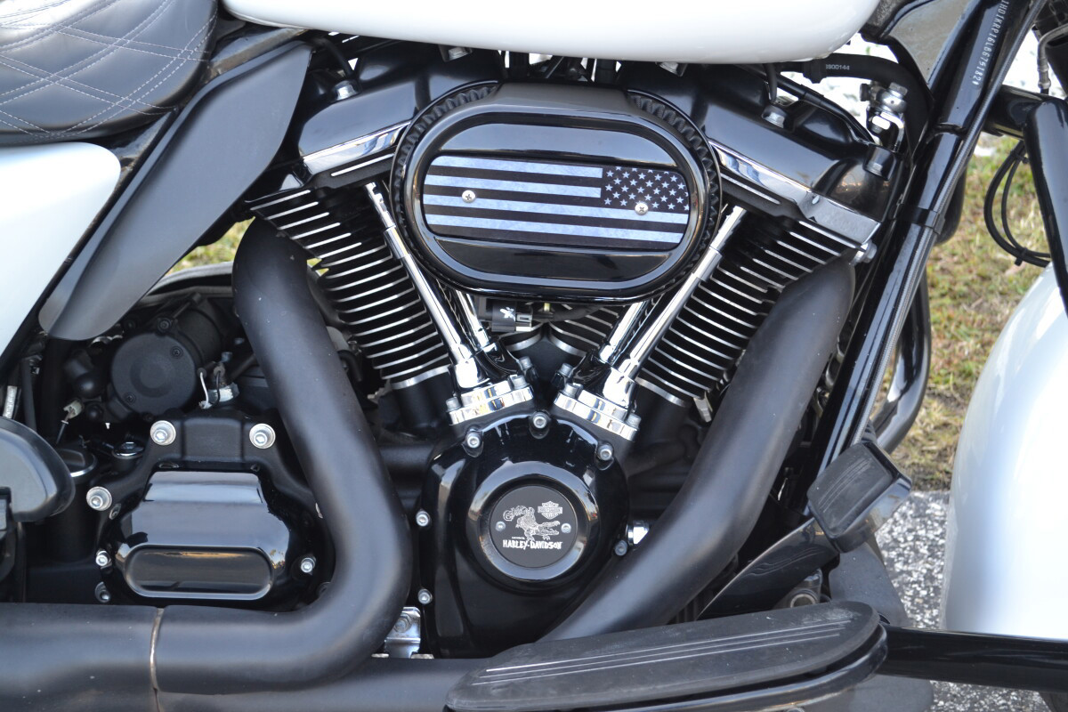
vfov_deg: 25.1
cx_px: 534
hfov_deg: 36.9
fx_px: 1602
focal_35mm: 54
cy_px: 356
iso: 400
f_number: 5
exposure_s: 1/80
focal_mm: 36
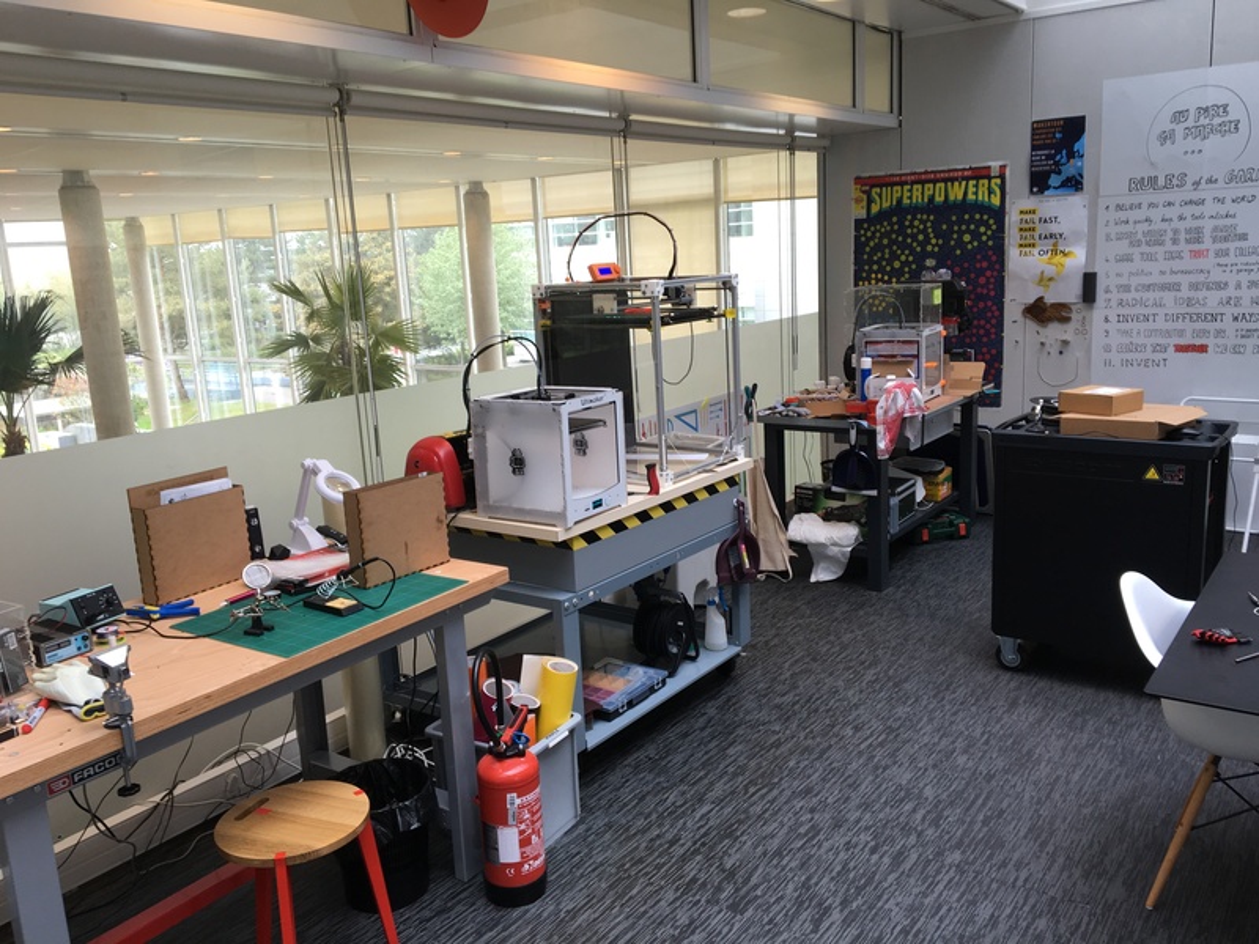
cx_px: 630
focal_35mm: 29
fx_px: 1055
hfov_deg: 61.7
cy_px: 472
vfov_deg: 48.2
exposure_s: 1/50
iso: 25
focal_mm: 4.15
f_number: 2.2
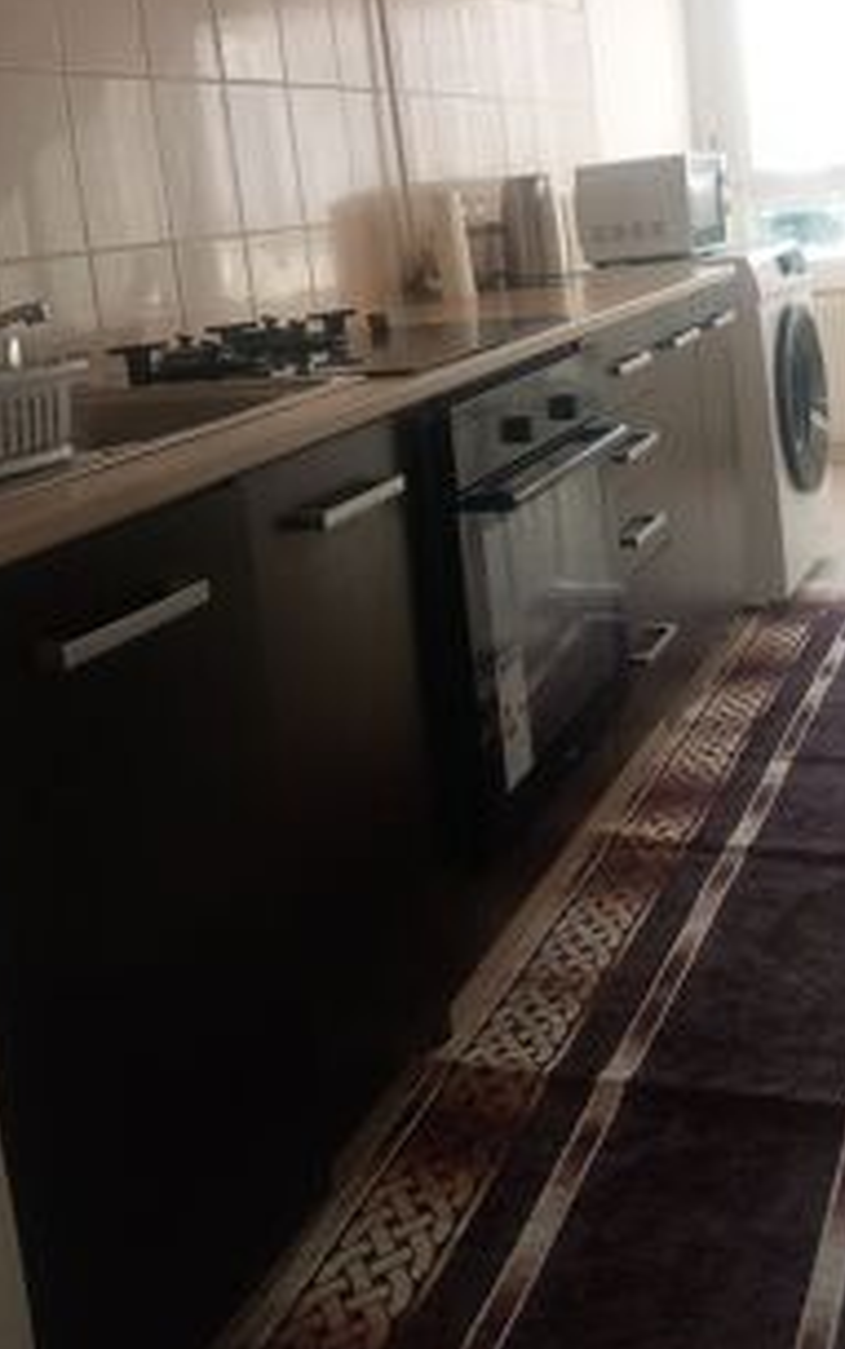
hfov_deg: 31.7
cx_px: 584
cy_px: 422
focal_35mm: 40
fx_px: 1472
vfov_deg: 48.2
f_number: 1.8
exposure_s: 1/50
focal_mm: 4
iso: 40
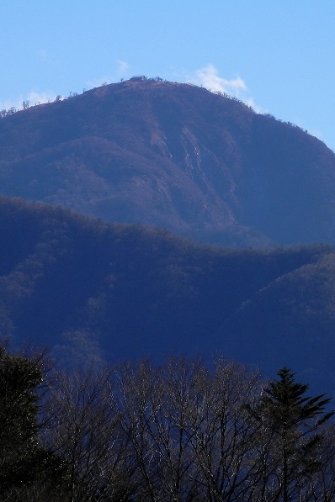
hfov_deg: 3.3
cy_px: 251
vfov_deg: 4.9
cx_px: 157
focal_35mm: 421
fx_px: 5876
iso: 80
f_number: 6.5
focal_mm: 53.9
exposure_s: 1/500
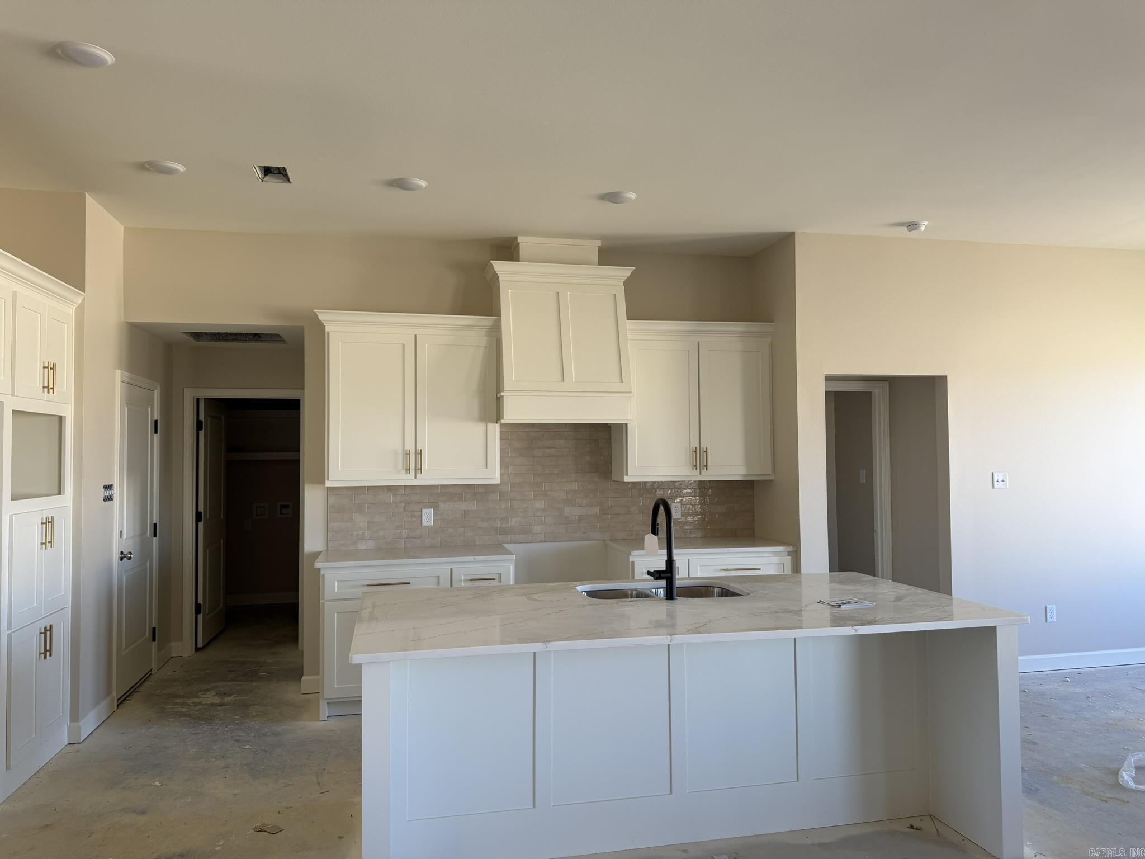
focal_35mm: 24
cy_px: 430
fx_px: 794
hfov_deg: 71.6
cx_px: 572
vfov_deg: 56.8
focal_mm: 6.76
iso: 80
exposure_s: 1/121
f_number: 1.78
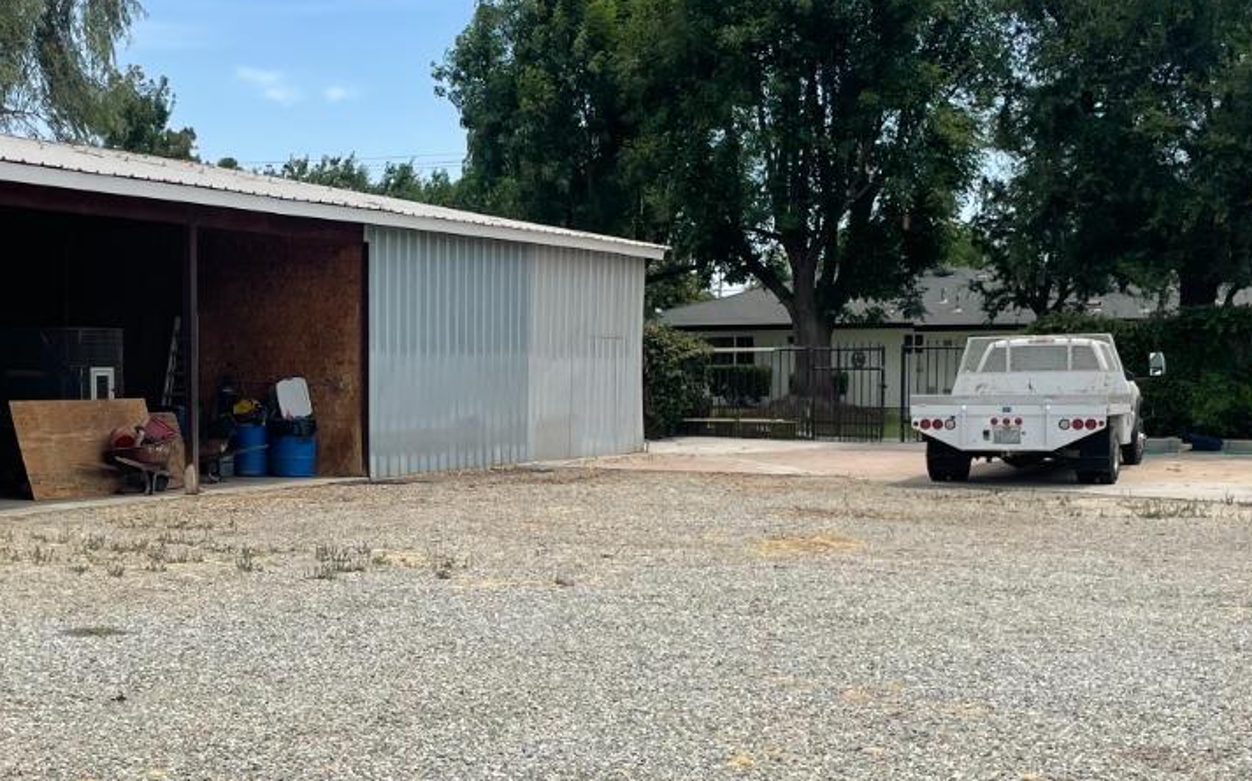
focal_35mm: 58
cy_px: 461
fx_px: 1978
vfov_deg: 22.3
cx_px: 402
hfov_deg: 34.7
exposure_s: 1/3401
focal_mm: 4.2
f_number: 1.6
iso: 32
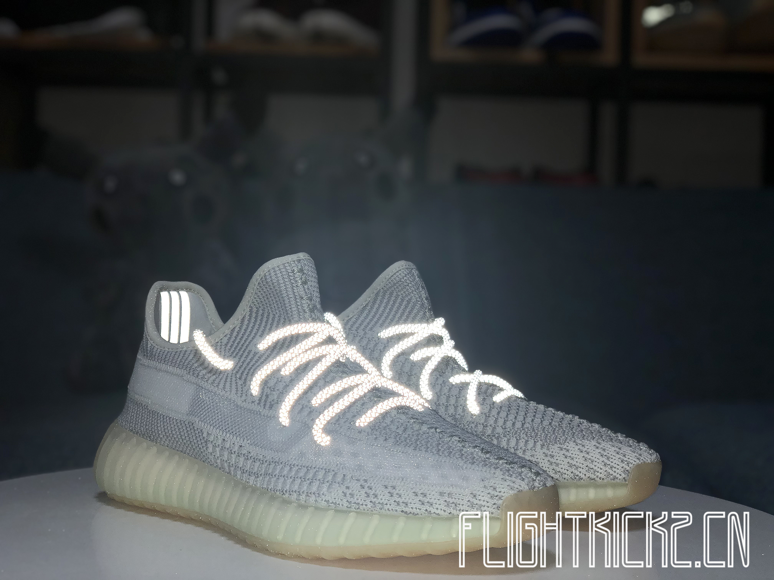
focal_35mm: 52
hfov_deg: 36.8
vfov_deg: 28.0
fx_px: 1163
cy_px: 290
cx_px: 387
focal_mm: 6
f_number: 2.4
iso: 16
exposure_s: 1/87
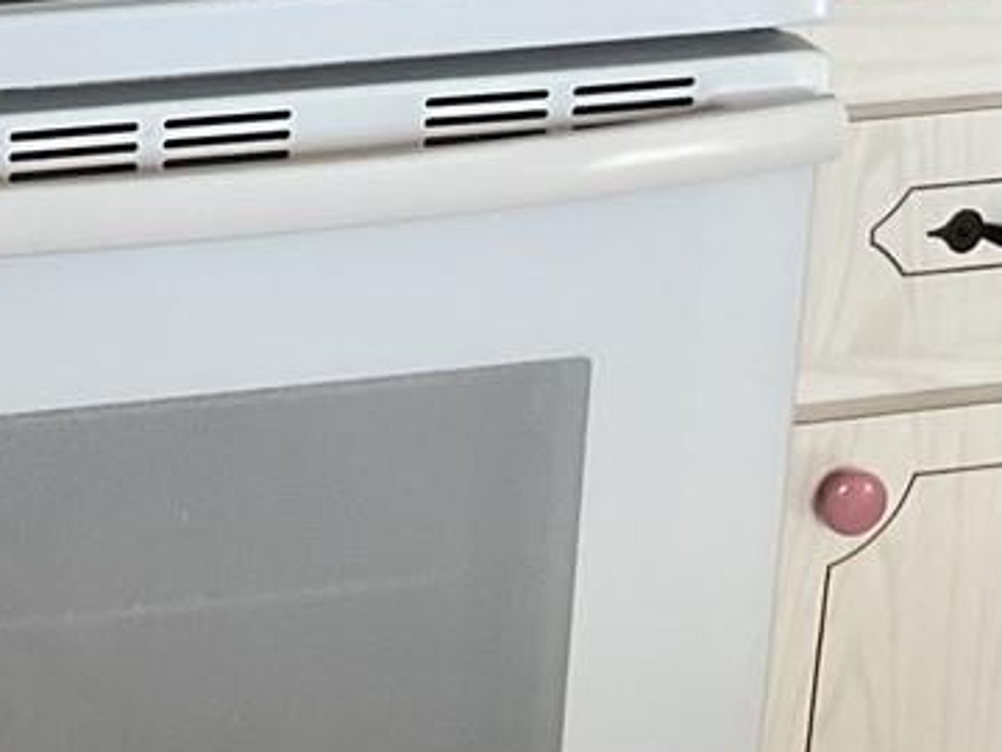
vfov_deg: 10.9
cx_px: -568
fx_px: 3734
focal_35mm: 129
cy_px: -526
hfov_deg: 14.2
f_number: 1.8
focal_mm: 3
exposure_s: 1/120
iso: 40
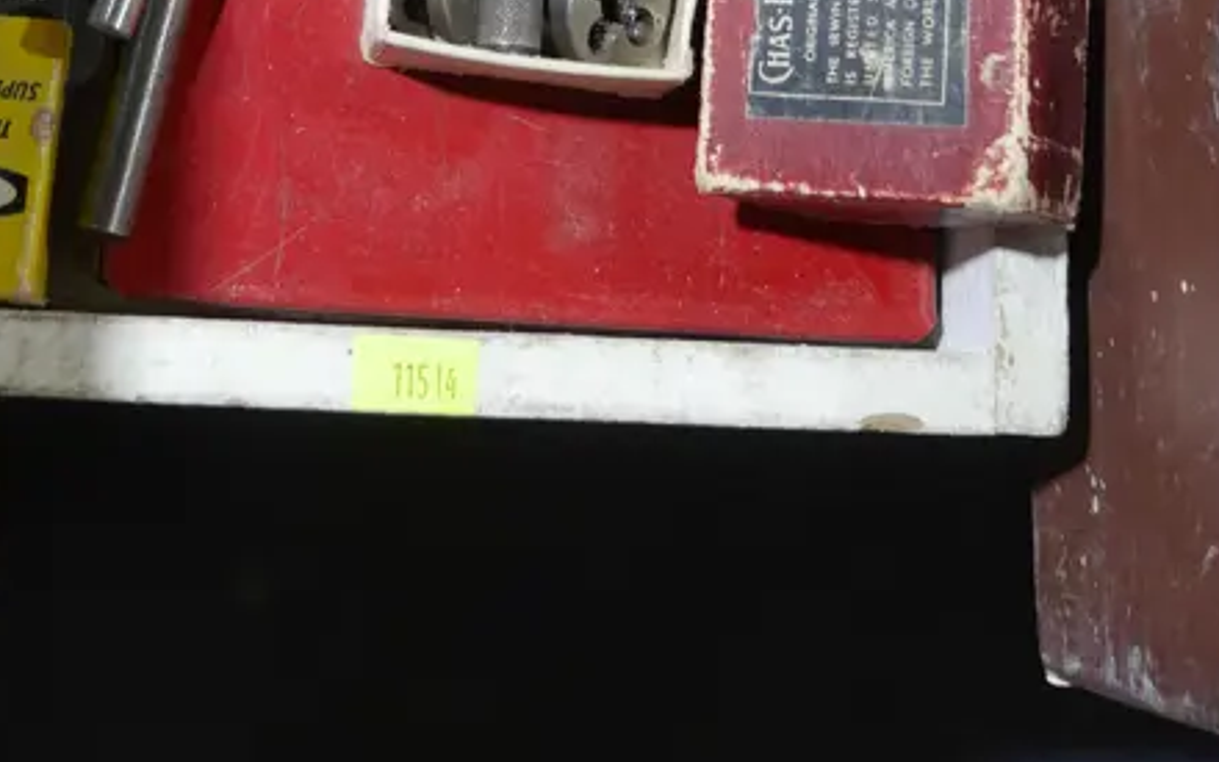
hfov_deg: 27.7
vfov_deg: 15.6
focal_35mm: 74
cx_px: 453
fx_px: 2458
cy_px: -518
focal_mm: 15
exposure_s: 1/60
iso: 400
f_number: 3.6
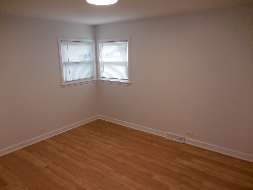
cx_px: 126
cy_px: 95
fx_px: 183
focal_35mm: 25
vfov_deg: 54.9
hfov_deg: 69.4
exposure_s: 1/40
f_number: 3.3
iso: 125
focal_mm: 4.5
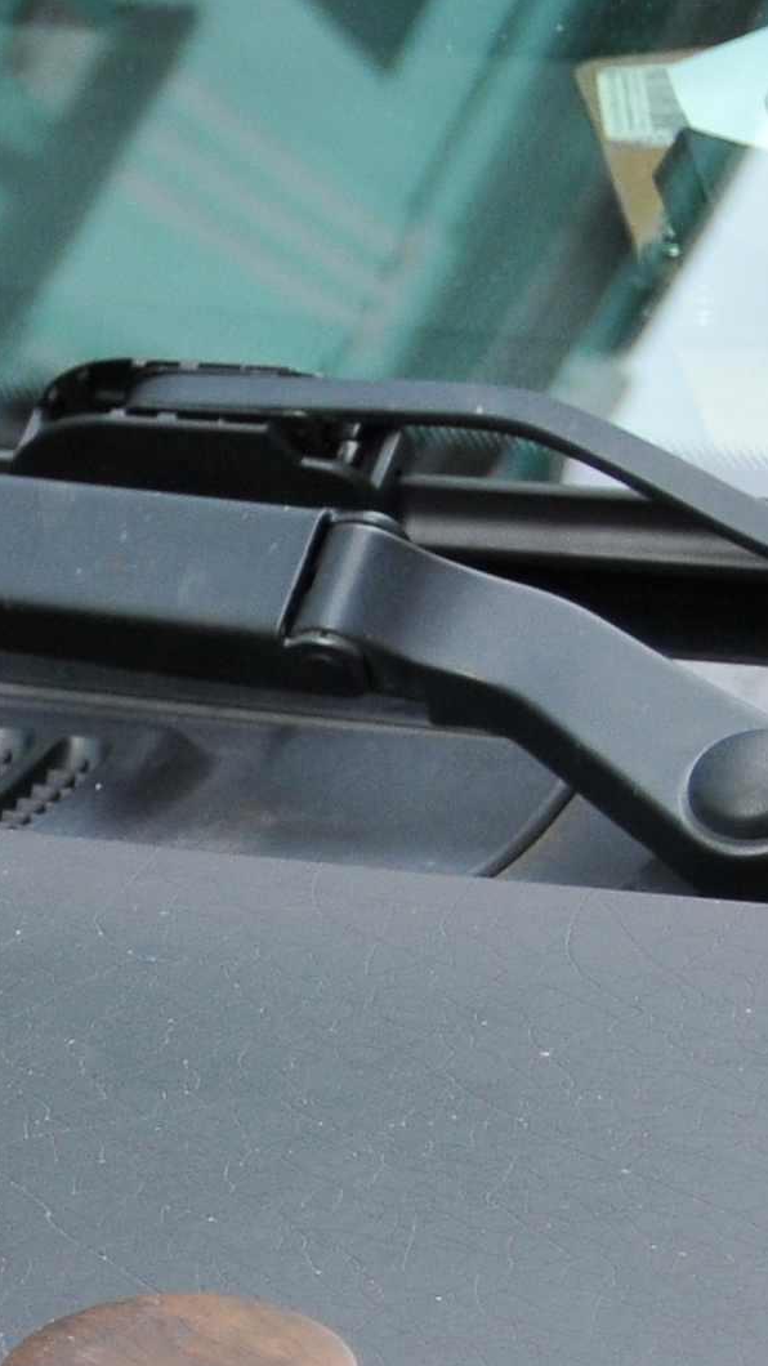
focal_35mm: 254
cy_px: 1398
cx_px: -1080
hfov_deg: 4.7
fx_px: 9199
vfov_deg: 8.4
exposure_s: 1/160
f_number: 4.5
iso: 400
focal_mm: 40
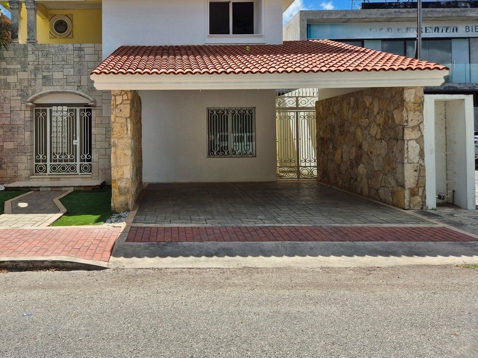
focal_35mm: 30
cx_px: 168
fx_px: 414
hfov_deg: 58.9
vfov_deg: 46.4
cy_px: 134
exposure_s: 1/3333
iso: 25
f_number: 1.8
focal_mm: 5.4
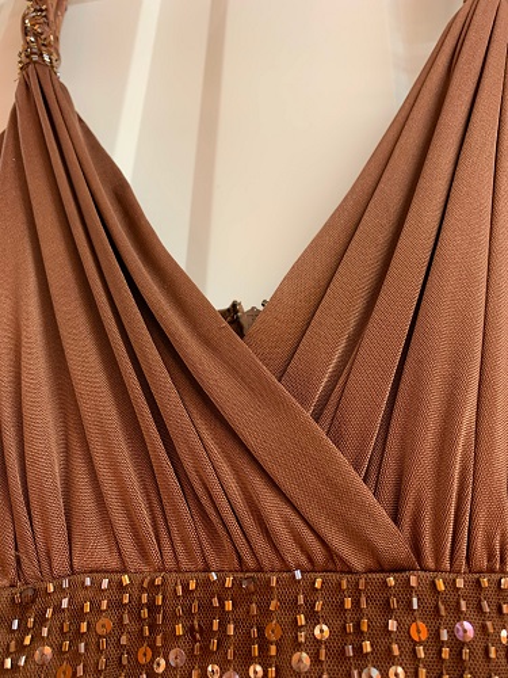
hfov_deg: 53.1
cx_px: 254
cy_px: 339
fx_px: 509
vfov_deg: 67.3
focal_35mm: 26
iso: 100
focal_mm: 4.25
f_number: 1.8
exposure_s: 1/50
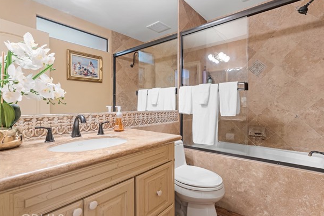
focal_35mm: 18
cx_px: 170
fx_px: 162
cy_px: 112
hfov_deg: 89.9
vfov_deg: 67.4
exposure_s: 4
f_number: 8
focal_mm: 17
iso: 100
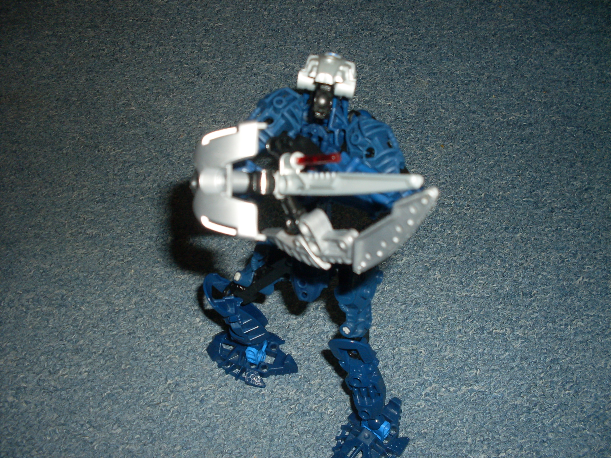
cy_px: 229
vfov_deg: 37.7
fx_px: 671
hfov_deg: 49.0
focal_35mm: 38
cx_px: 306
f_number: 2.8
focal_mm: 6.3
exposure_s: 1/45
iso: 100
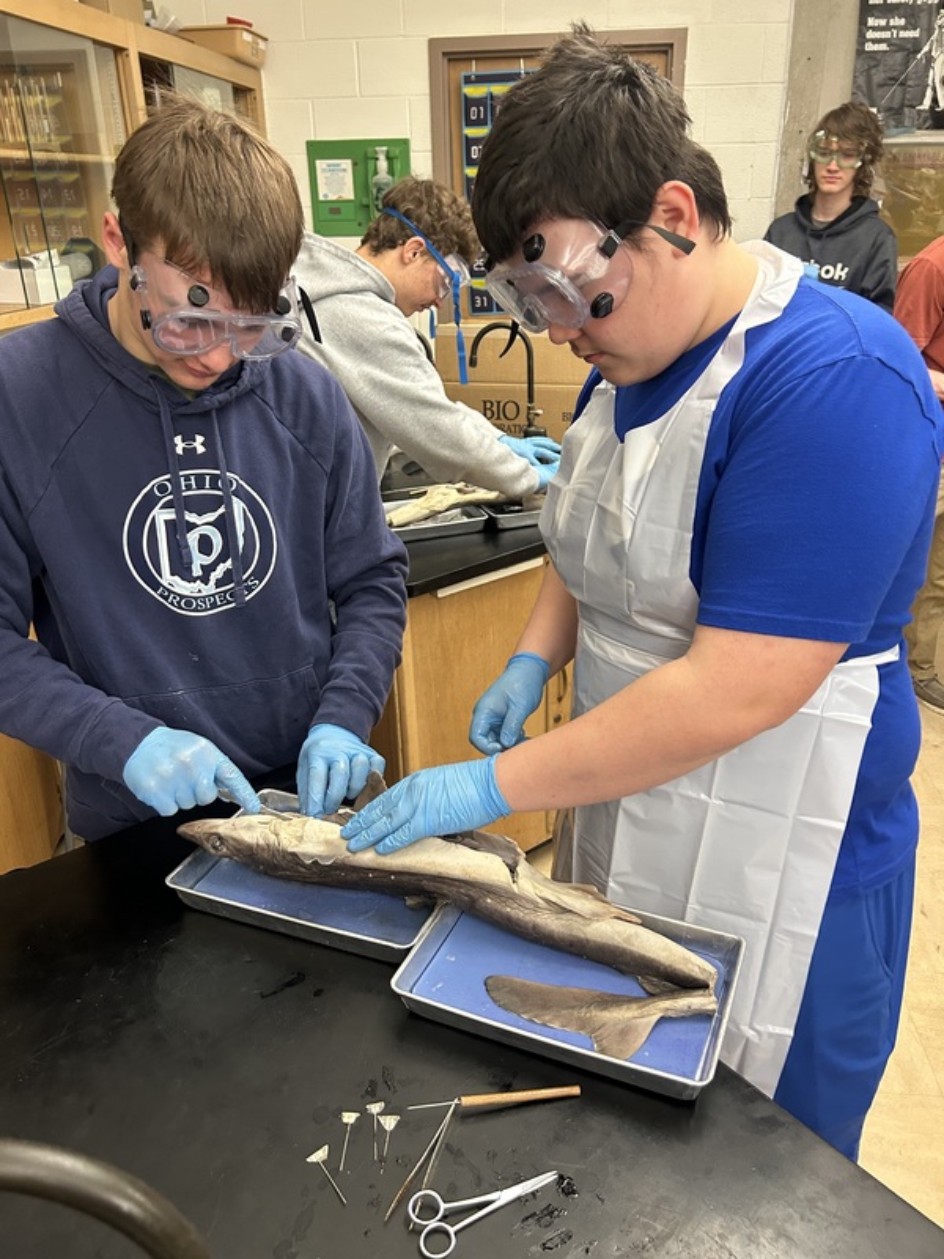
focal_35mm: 26
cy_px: 630
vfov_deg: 67.3
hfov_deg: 53.1
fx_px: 945
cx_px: 472
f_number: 1.5
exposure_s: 1/60
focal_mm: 5.7
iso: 250
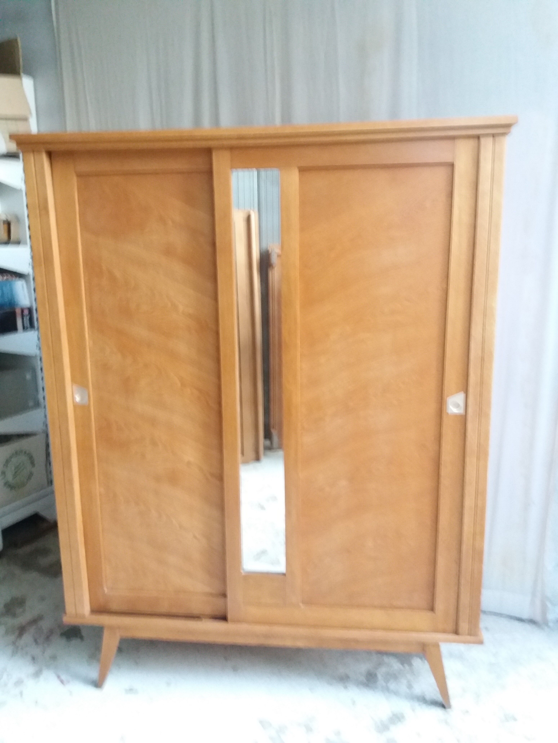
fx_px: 602
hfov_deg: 49.7
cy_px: 372
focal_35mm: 28
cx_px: 279
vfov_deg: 63.4
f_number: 1.9
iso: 400
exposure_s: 1/17
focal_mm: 3.7
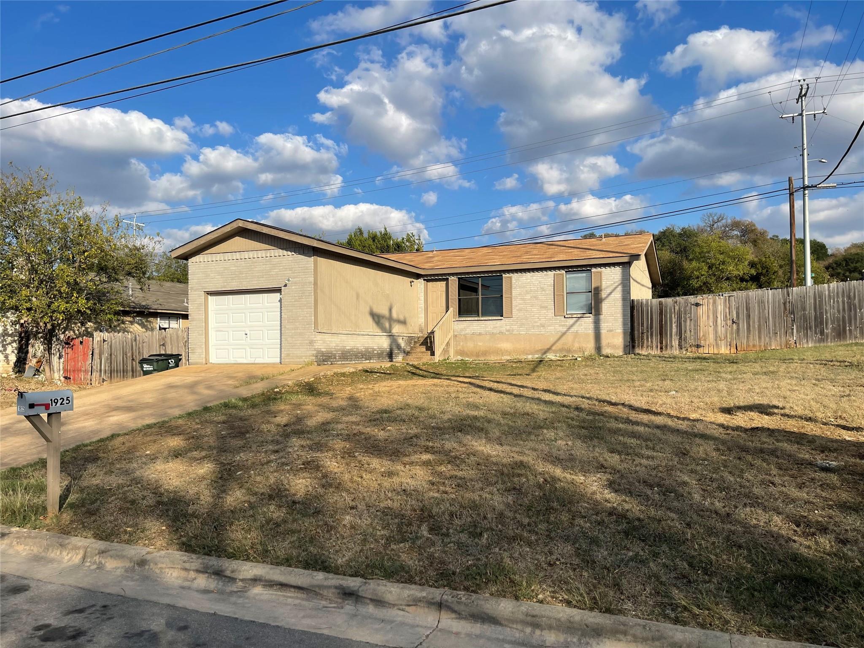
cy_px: 324
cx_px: 432
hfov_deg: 69.4
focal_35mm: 25
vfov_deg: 54.9
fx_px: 624
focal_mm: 5.1
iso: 32
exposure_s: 1/4049
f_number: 1.6
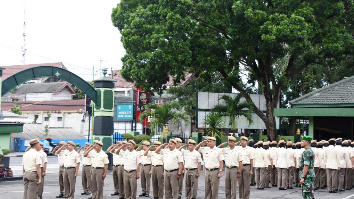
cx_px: 178
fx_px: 563
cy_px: 112
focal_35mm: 60
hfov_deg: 34.9
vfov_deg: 20.0
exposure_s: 1/60
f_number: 9
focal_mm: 38
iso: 320
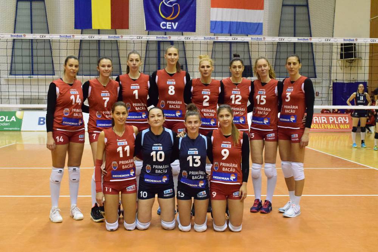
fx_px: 488
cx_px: 189
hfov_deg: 42.3
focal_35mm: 46
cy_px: 126
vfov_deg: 29.0
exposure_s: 1/320
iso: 10000
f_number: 9
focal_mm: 31
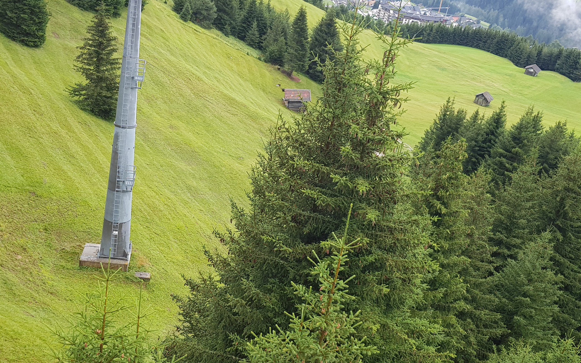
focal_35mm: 28
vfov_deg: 44.4
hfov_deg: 66.5
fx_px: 443
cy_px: 204
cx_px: 291
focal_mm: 4.2
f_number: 1.7
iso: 40
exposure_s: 1/284
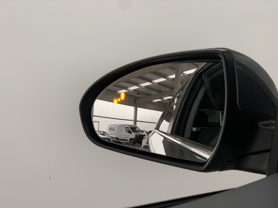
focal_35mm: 52
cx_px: 139
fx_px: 418
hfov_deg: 36.8
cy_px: 104
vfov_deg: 28.0
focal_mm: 6
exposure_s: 1/65
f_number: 2.4
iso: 125
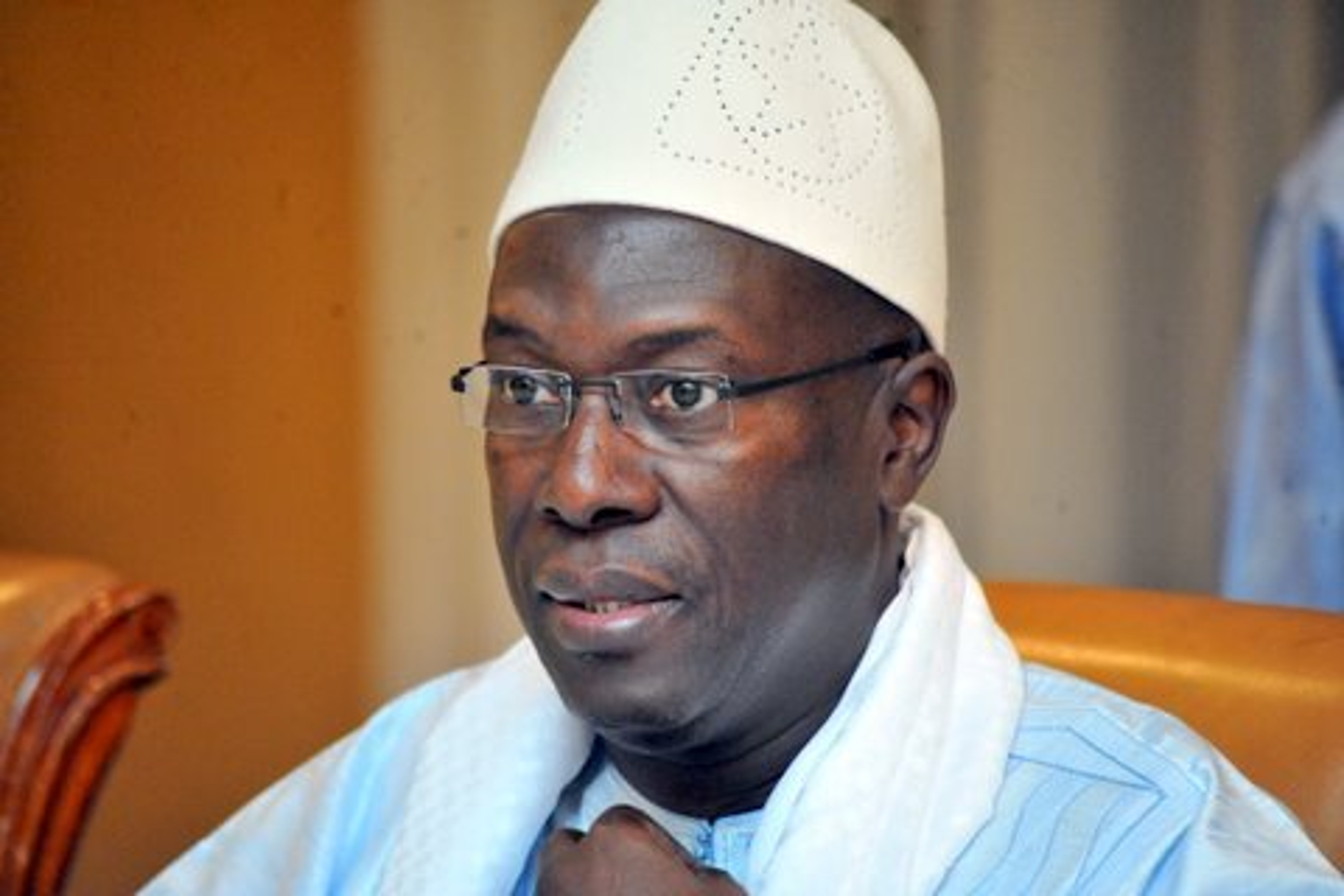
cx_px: 672
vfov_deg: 6.5
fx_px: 7839
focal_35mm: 210
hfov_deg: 9.8
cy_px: 448
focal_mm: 210
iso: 6400
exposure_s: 1/100
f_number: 4.8
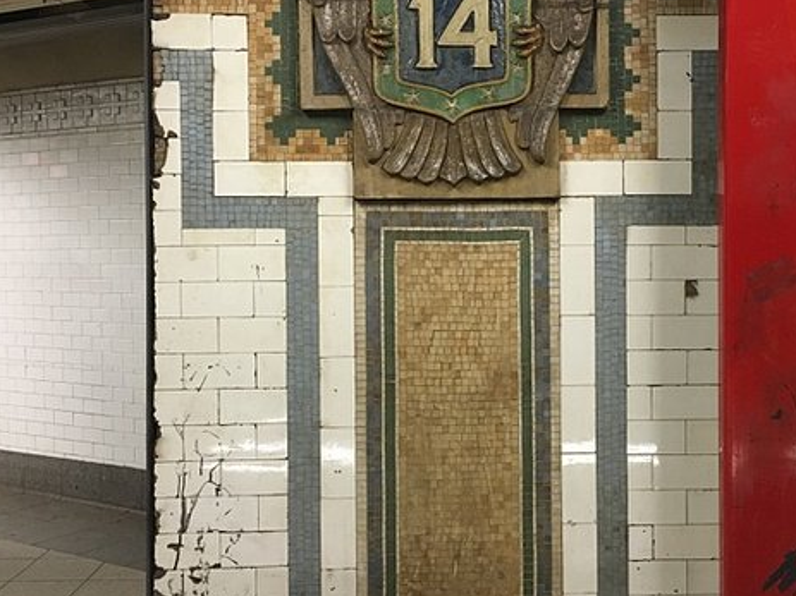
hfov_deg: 40.2
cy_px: 264
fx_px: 1080
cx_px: 488
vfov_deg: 30.8
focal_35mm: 47
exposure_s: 1/30
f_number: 2.2
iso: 160
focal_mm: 4.15
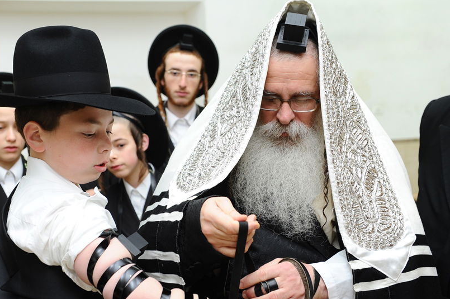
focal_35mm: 56
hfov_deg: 35.6
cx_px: 191
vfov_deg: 24.1
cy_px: 169
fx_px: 699
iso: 1000
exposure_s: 1/200
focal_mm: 44
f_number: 4
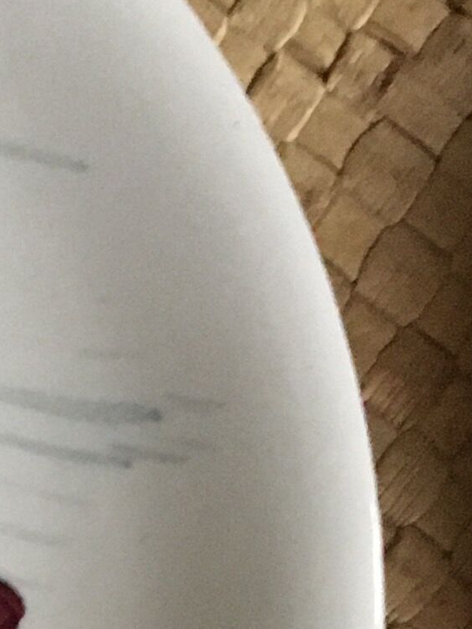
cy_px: 645
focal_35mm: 157
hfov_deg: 8.6
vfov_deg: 12.4
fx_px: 2854
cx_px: -671
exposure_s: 1/25
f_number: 2.2
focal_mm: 4.15
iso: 200
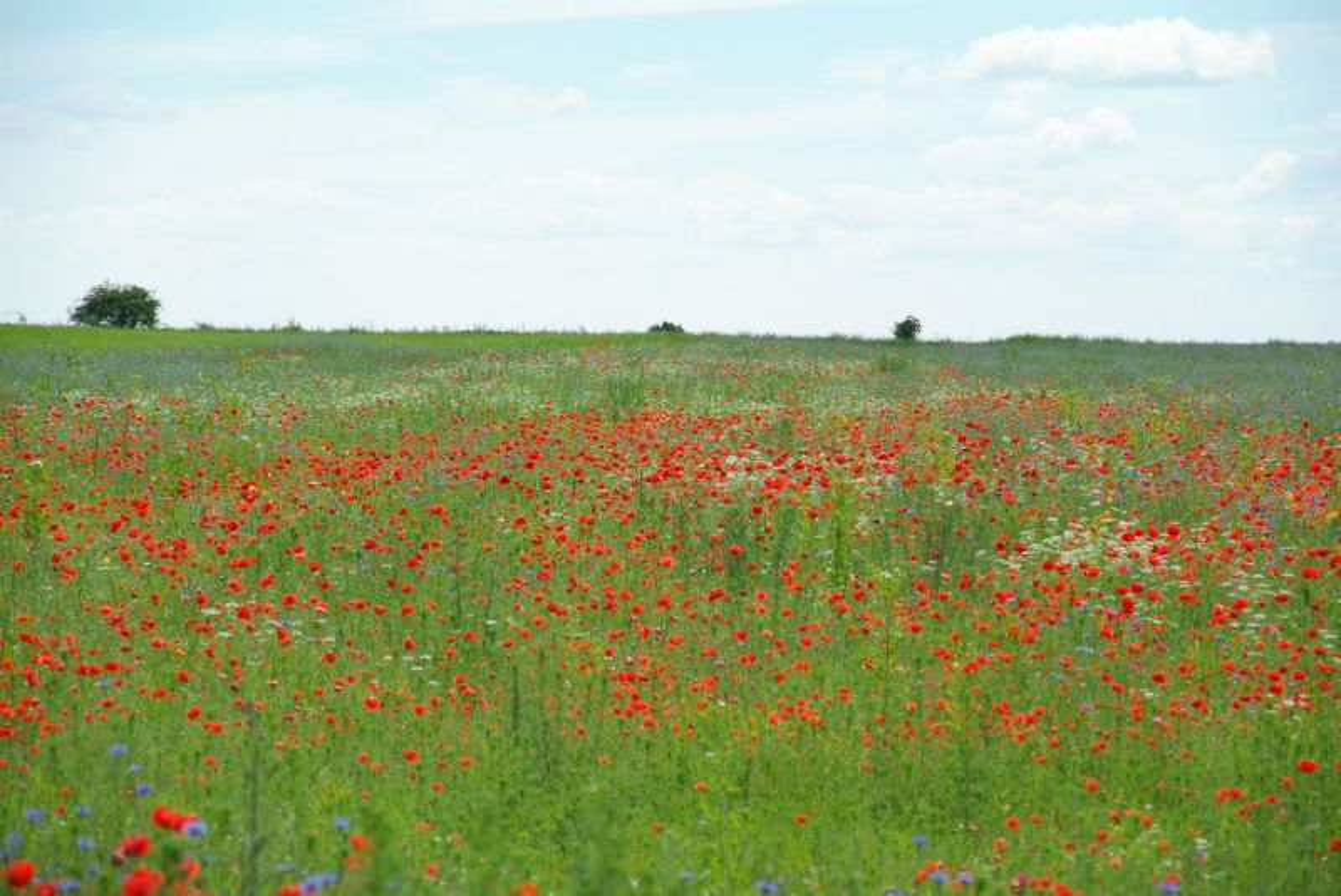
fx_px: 5331
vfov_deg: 9.6
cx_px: 670
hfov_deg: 14.3
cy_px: 448
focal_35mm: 143
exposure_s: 1/500
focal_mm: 95
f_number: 6.7
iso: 200
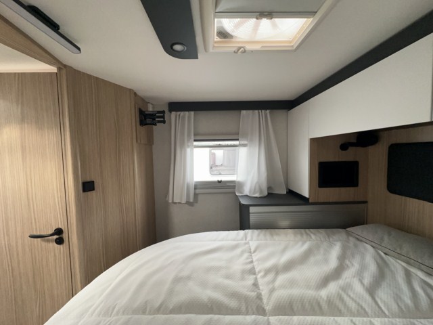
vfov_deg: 85.7
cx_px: 216
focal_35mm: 14
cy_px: 162
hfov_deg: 102.1
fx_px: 175
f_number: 2.2
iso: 200
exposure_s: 1/99
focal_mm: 2.22
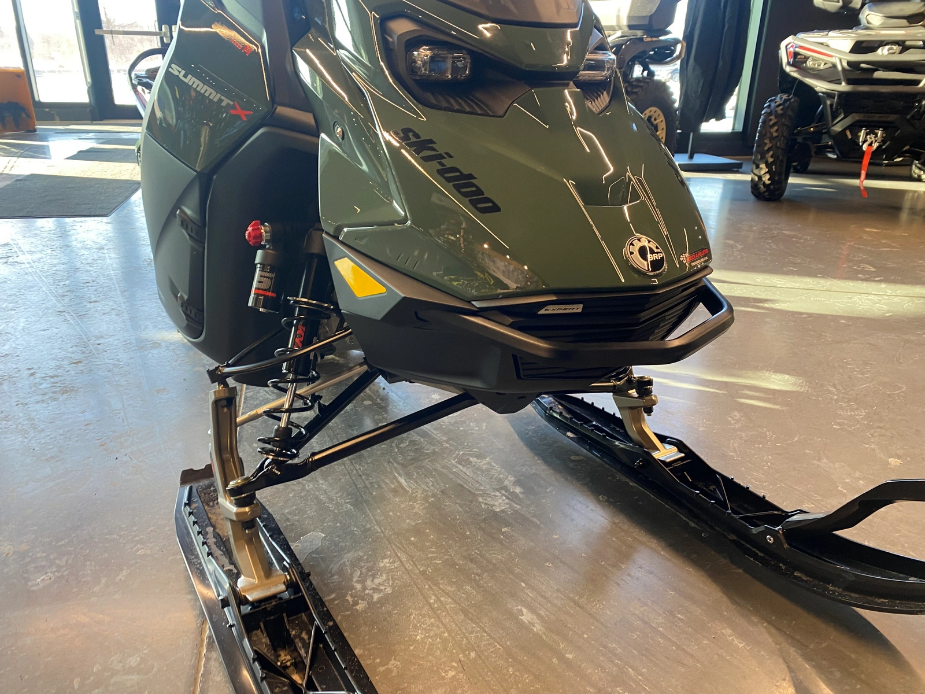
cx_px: 462
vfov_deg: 53.1
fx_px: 695
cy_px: 347
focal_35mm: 26
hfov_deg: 67.3
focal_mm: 4.25
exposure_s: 1/60
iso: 80
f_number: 1.8
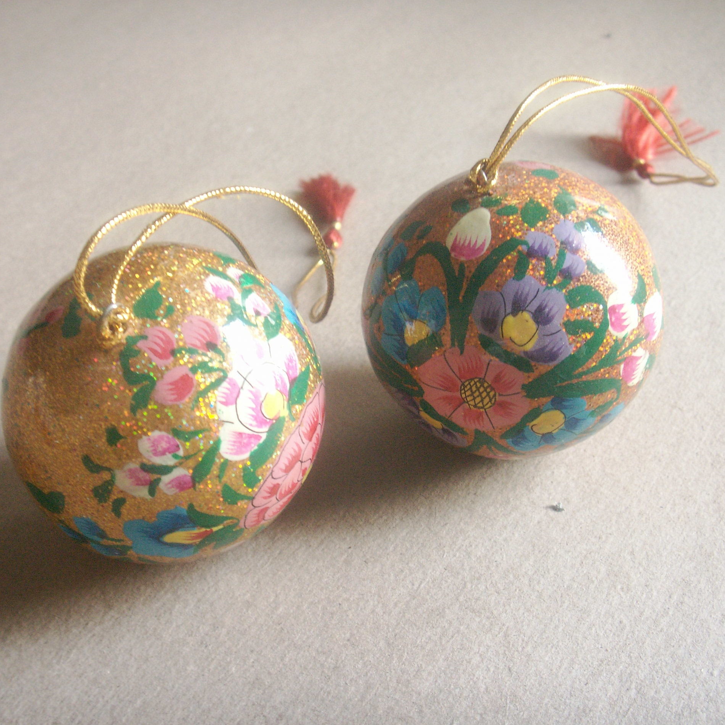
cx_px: 348
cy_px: 363
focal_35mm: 44
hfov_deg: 38.3
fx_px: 1043
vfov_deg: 38.3
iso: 100
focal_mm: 7.7
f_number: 3.5
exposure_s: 1/6
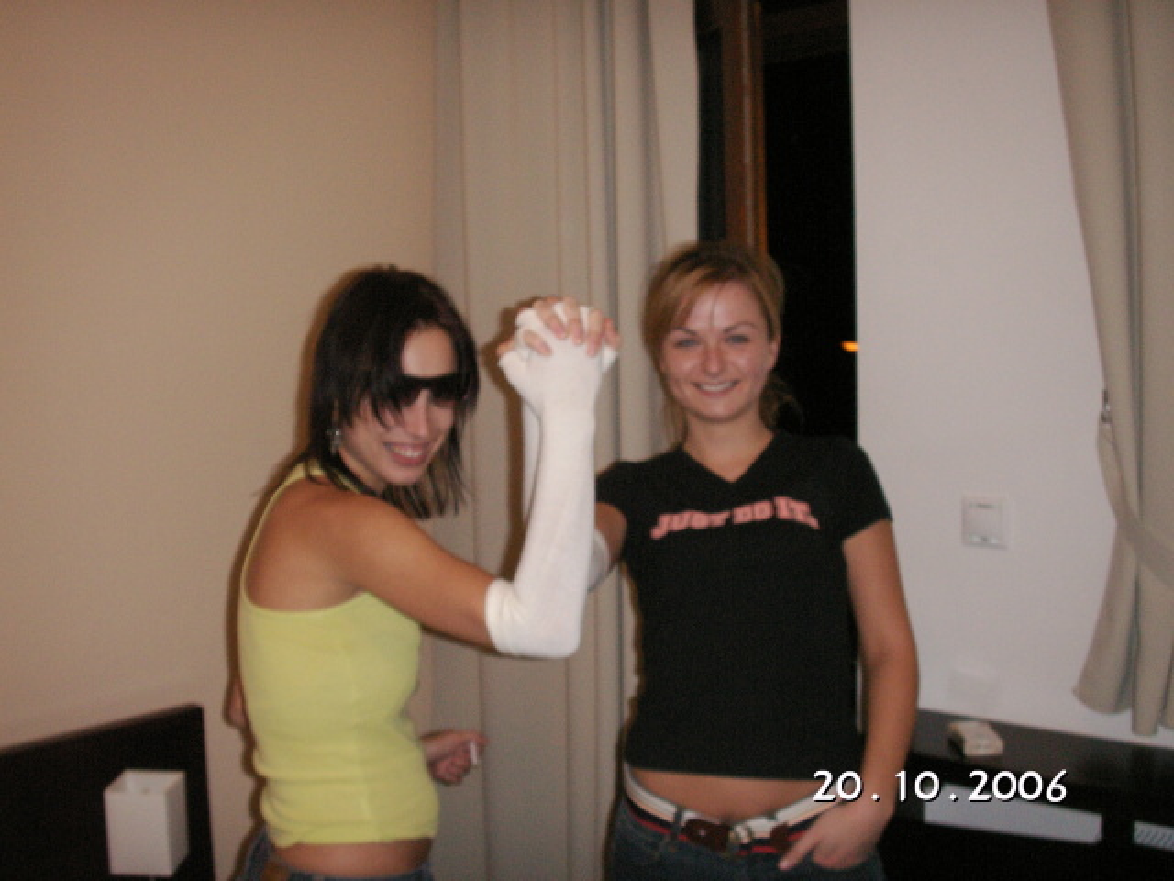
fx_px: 1255
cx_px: 587
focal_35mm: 37
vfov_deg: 38.7
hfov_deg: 50.1
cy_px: 440
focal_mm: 7.7
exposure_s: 1/40
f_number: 3.5
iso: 160
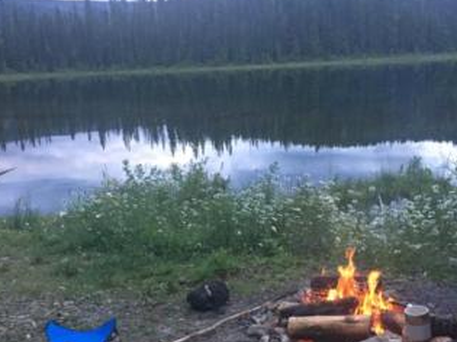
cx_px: 241
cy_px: 227
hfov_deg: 41.2
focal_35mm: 46
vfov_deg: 31.3
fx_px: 607
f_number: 2.2
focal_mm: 4.15
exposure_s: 1/30
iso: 200
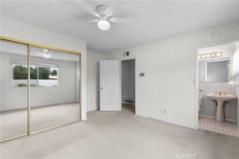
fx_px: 106
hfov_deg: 96.7
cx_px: 120
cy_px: 80
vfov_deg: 73.8
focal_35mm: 16
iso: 2000
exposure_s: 1/60
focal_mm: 16
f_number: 8
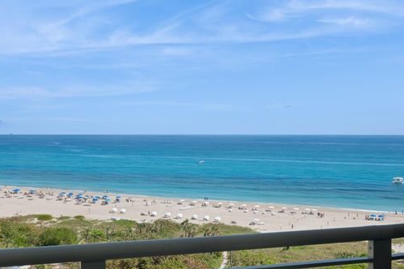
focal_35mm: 41
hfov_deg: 47.4
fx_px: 460
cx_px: 200
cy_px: 137
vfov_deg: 32.6
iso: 100
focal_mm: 40
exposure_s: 1/320
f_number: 11
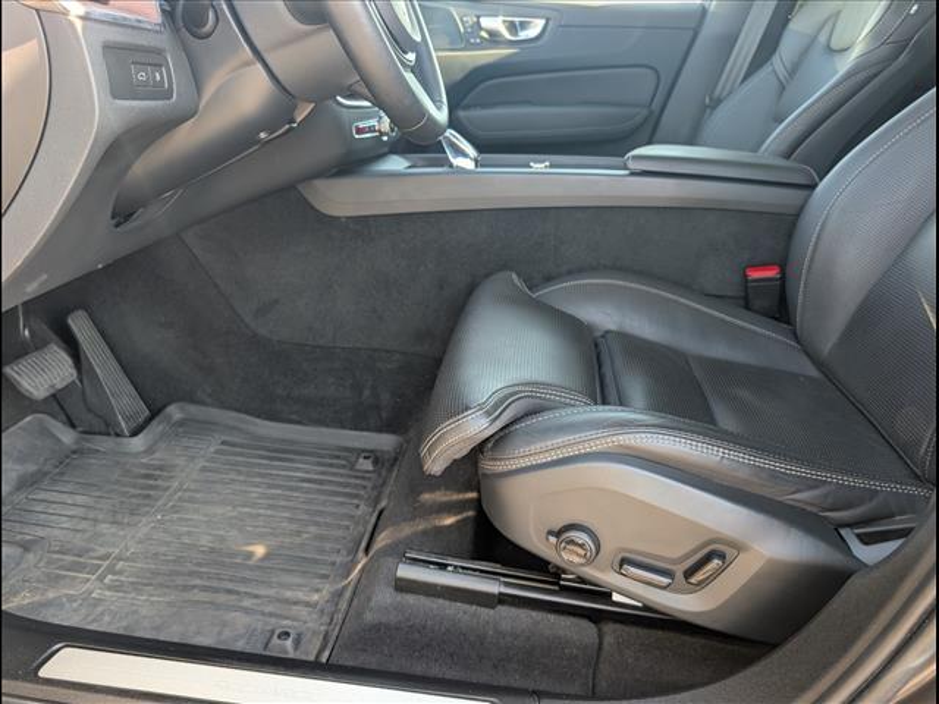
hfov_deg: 71.6
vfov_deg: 56.8
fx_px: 651
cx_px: 470
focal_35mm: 24
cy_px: 352
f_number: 1.68
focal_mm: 6.9
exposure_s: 1/238
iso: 198
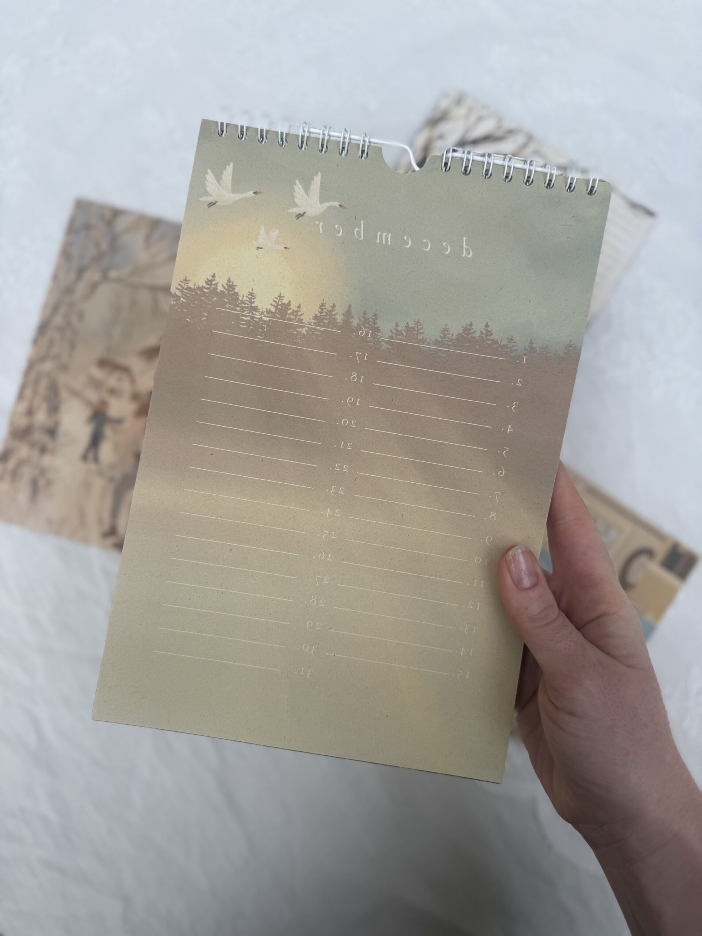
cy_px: 468
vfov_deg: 71.6
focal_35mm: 24
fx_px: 649
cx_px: 351
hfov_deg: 56.8
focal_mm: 6.76
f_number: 1.78
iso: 64
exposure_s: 1/256
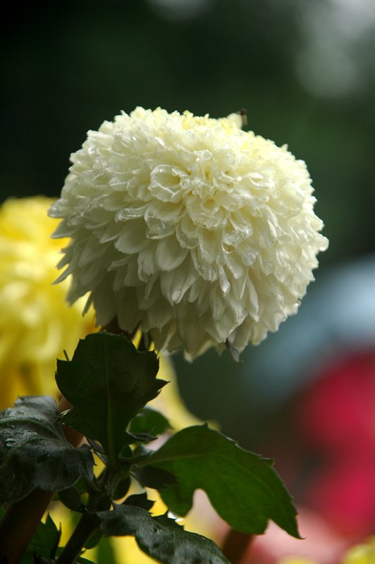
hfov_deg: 7.3
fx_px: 2935
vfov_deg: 11.0
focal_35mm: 188
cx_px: 188
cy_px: 282
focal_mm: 125
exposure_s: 1/100
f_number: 5.6
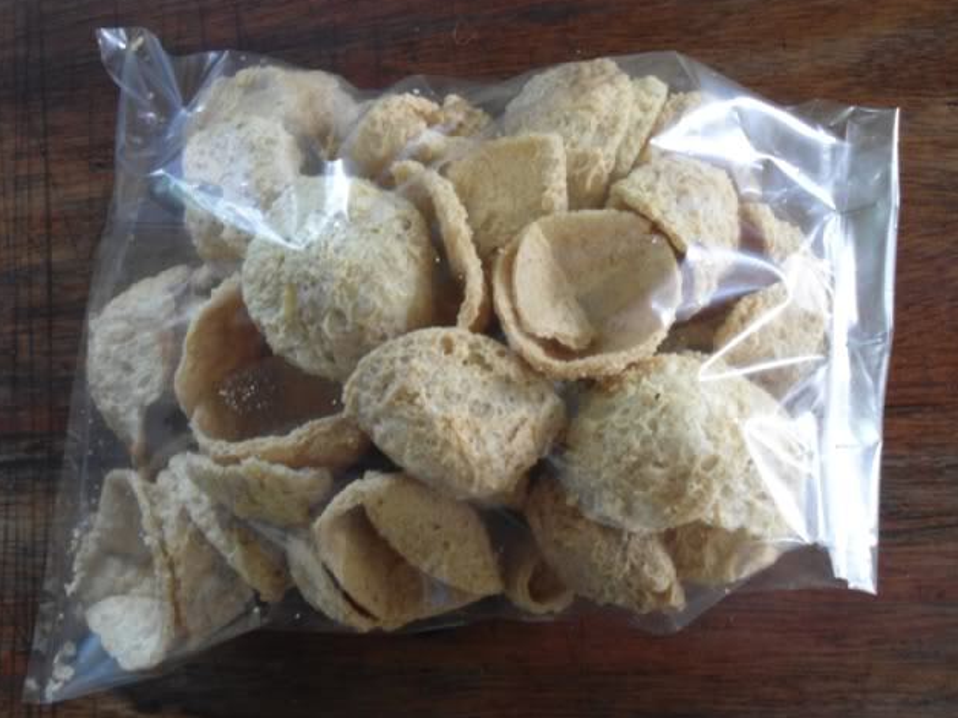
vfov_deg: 32.2
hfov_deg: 42.1
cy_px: 357
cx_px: 481
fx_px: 1245
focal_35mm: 45
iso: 400
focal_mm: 7.9
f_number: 3.5
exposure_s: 1/13
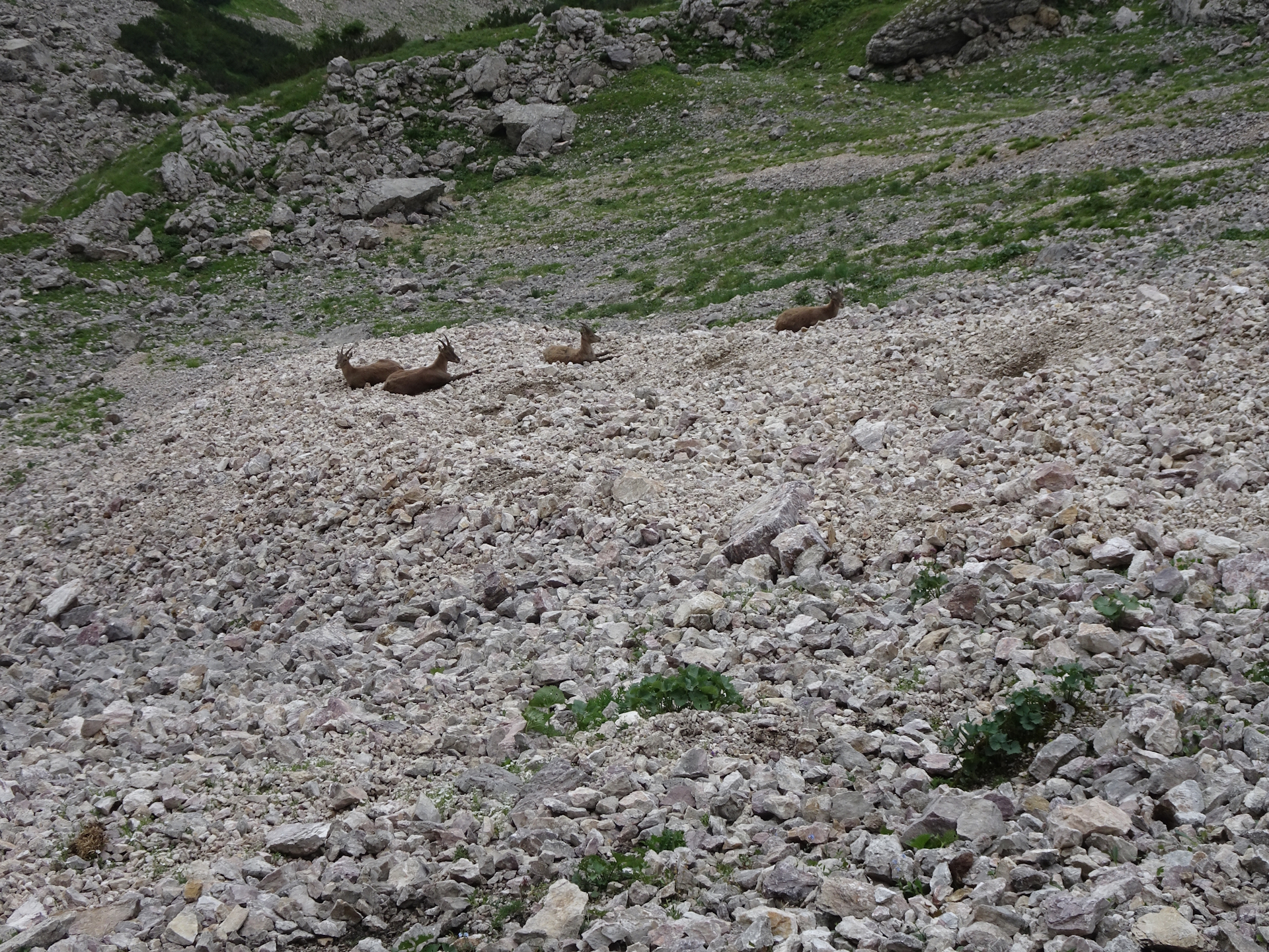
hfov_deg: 35.5
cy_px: 476
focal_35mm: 54
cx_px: 634
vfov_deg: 27.0
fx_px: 1980
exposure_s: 1/400
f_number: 4.5
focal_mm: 9.18
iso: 80
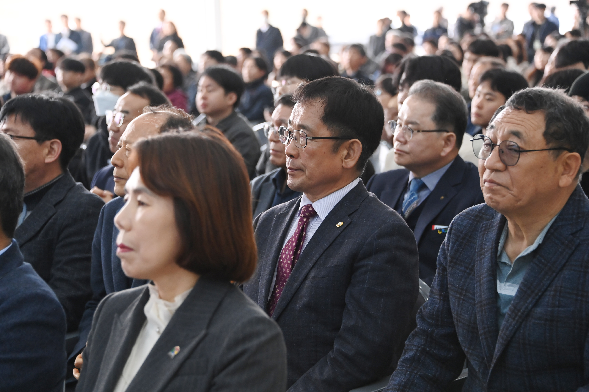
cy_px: 196
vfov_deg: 12.2
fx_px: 1832
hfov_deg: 18.3
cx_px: 294
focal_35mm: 112
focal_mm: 112
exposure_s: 1/250
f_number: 5.6
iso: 3200
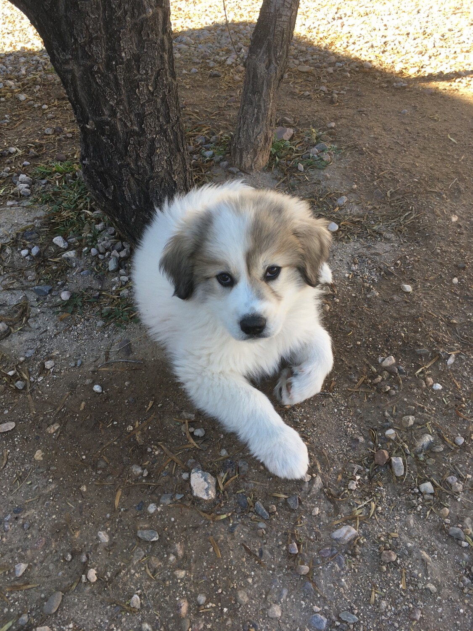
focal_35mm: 29
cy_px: 316
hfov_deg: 48.2
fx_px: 528
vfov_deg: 61.7
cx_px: 236
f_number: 2.2
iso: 25
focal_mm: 4.15
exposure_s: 1/305
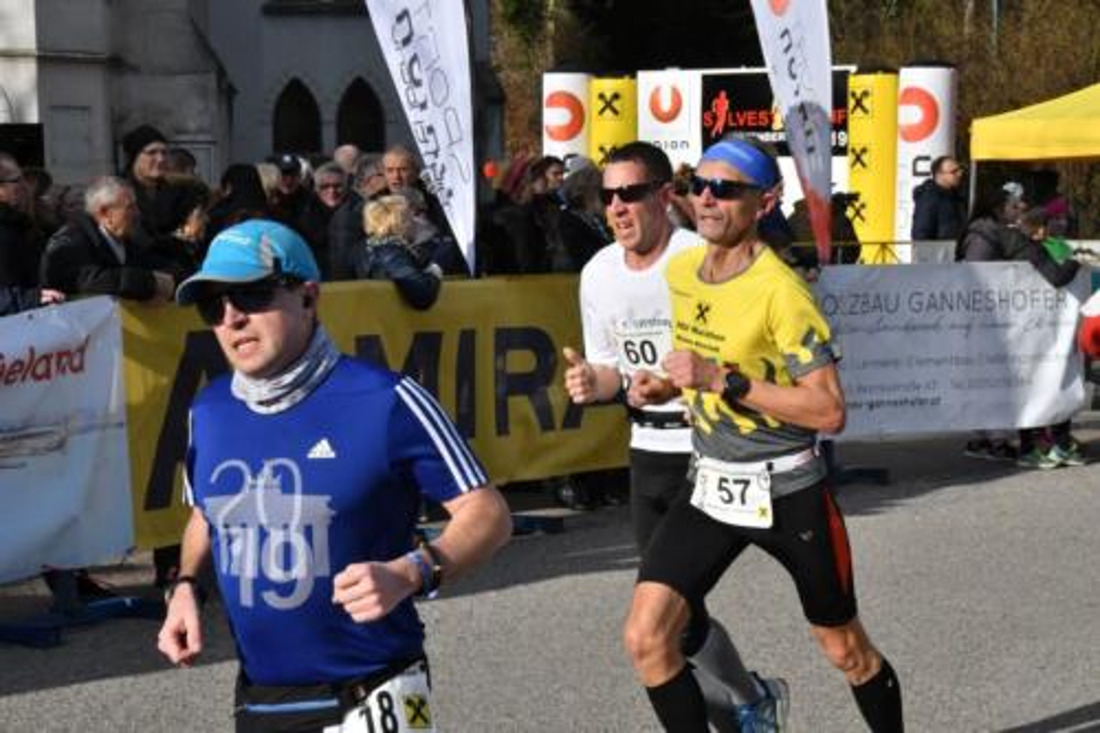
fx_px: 2657
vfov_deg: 15.7
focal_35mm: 87
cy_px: 366
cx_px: 550
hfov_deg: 23.4
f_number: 20
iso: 2000
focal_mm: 58
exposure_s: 1/2500
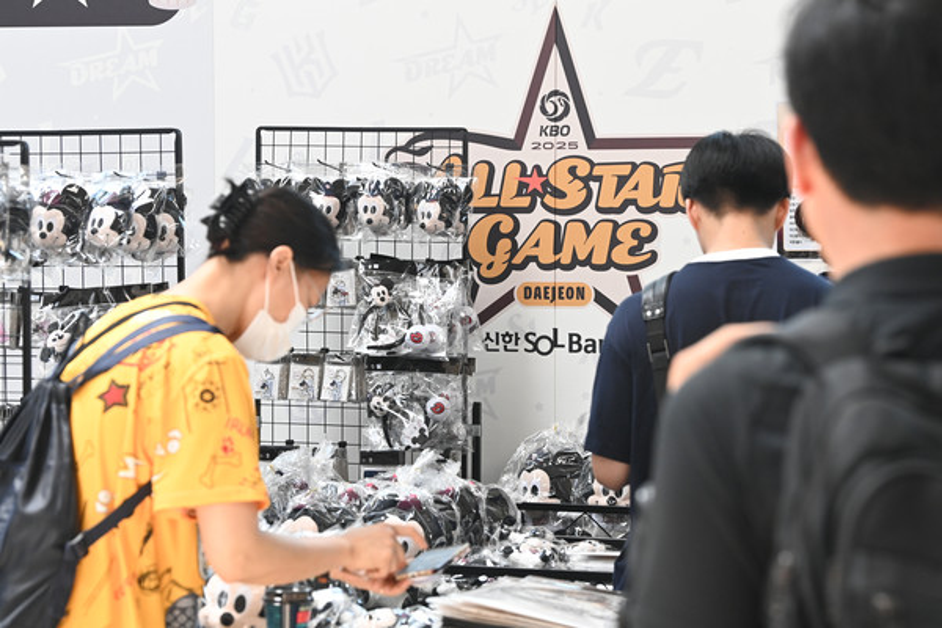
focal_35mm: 110
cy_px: 314
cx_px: 471
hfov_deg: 18.6
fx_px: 2878
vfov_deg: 12.5
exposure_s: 1/250
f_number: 6.3
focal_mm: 110
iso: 4000
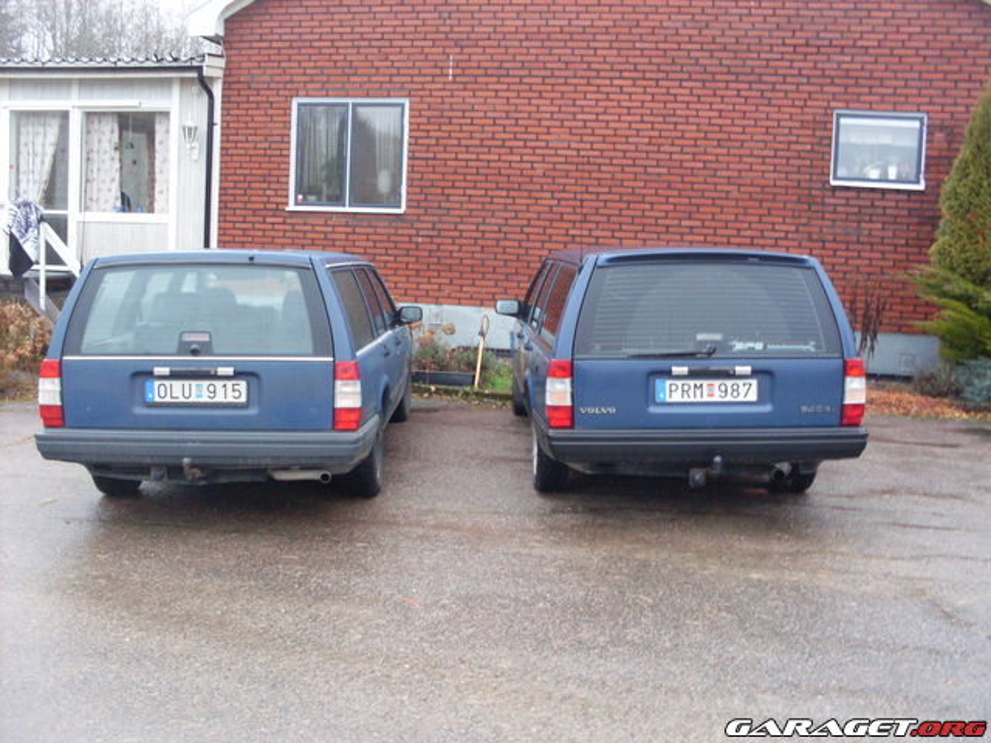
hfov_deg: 49.0
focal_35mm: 38
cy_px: 372
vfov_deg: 37.7
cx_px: 496
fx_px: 1088
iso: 200
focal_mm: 6.3
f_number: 2.8
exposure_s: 1/8
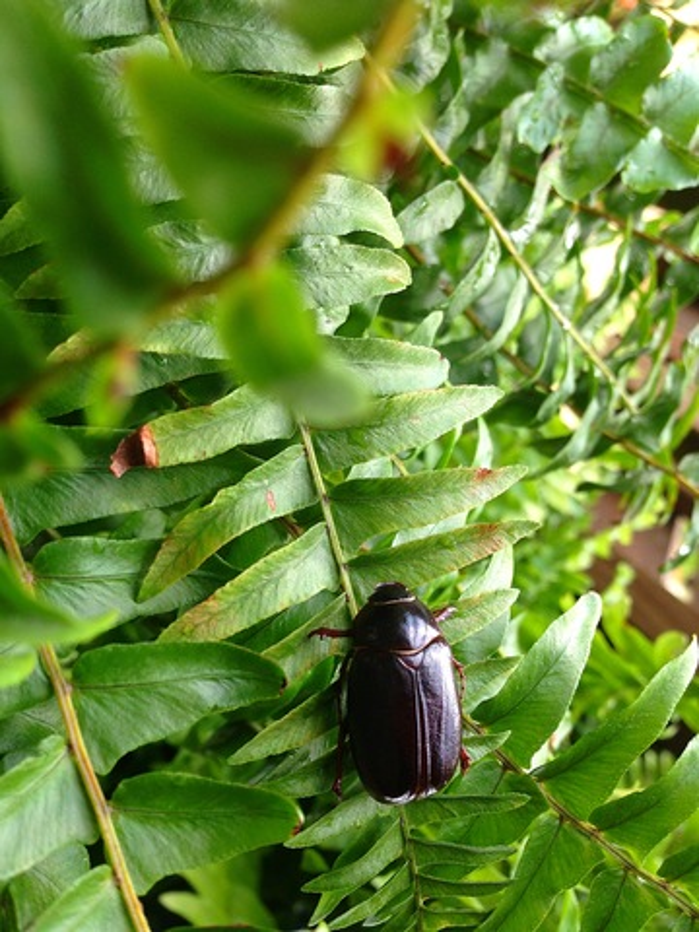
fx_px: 888
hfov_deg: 42.9
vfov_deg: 55.4
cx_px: 350
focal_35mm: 33
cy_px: 466
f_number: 2.4
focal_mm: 4.13
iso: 50
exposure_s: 1/60
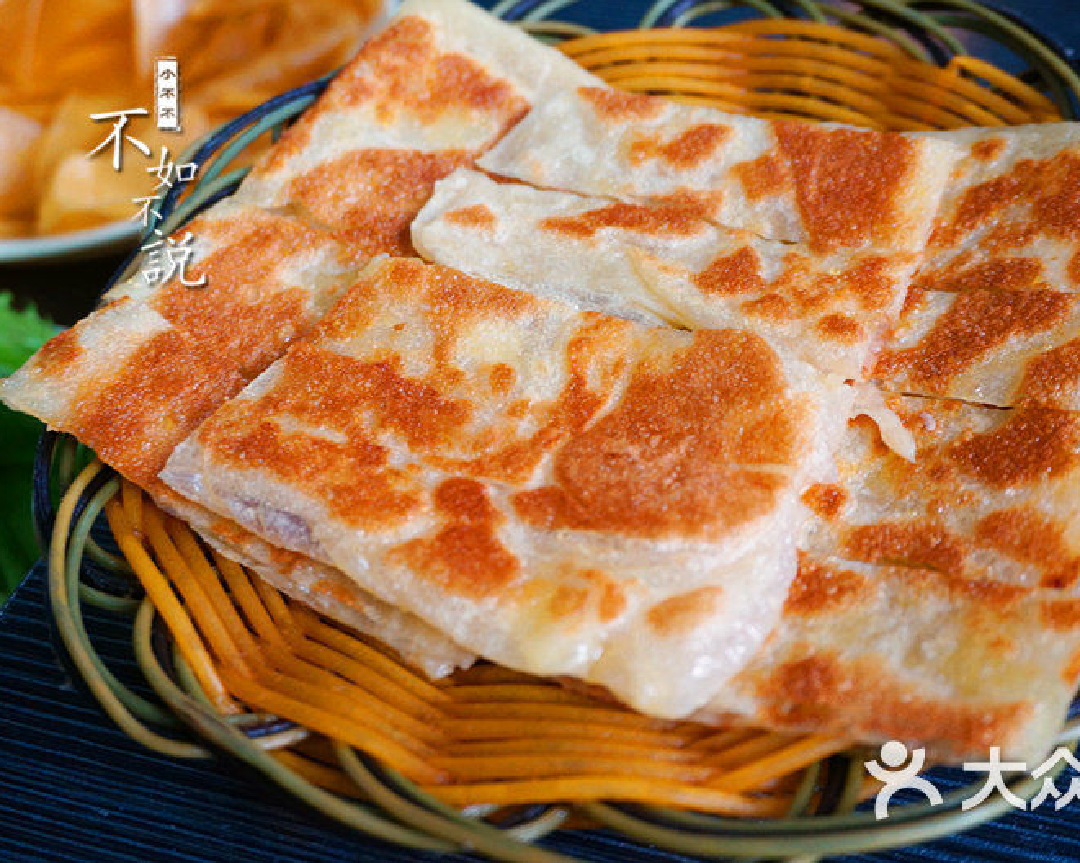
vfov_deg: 35.2
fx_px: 1360
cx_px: 621
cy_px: 431
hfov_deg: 43.2
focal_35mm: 43
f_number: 4.5
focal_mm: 25
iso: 400
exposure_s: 1/60
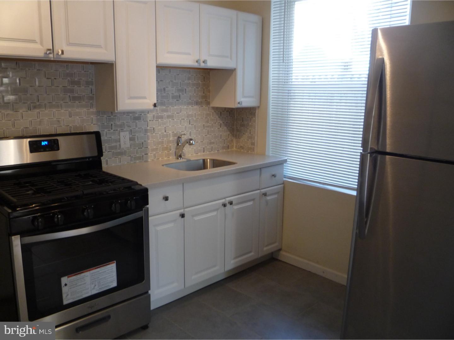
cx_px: 227
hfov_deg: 60.0
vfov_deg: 46.8
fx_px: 393
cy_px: 170
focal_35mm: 30
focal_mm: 5.2
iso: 200
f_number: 3.3
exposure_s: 1/30
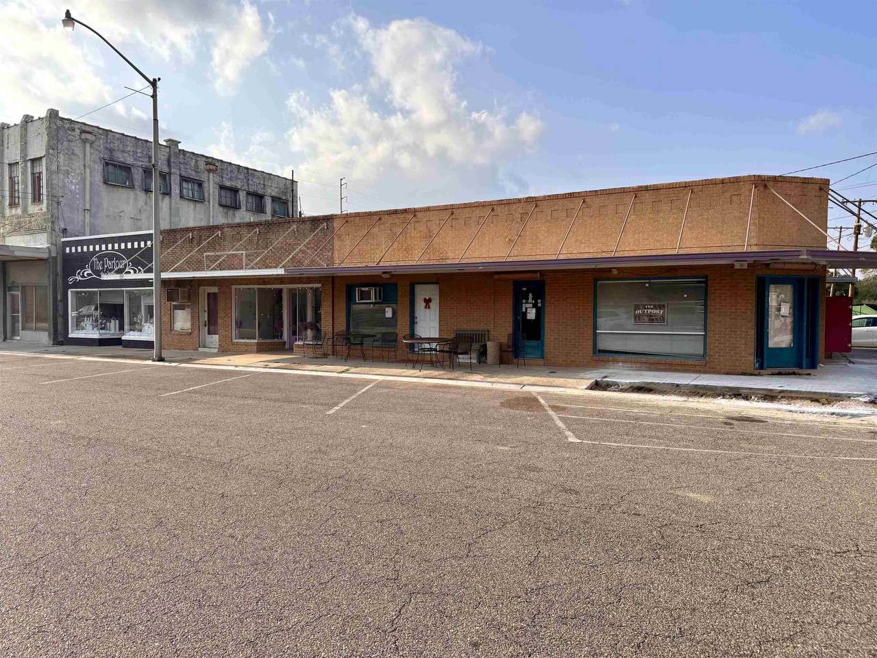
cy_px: 329
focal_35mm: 24
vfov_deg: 56.8
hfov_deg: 71.6
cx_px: 438
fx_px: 608
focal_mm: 6.76
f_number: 1.78
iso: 80
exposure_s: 1/3802
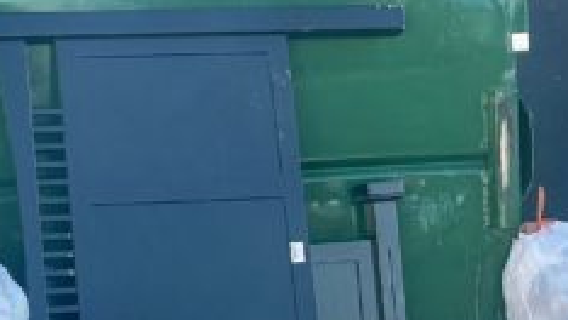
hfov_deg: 12.6
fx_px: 2562
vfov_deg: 7.2
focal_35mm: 170
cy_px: 165
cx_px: 364
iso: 25
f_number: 2
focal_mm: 6
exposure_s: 1/211
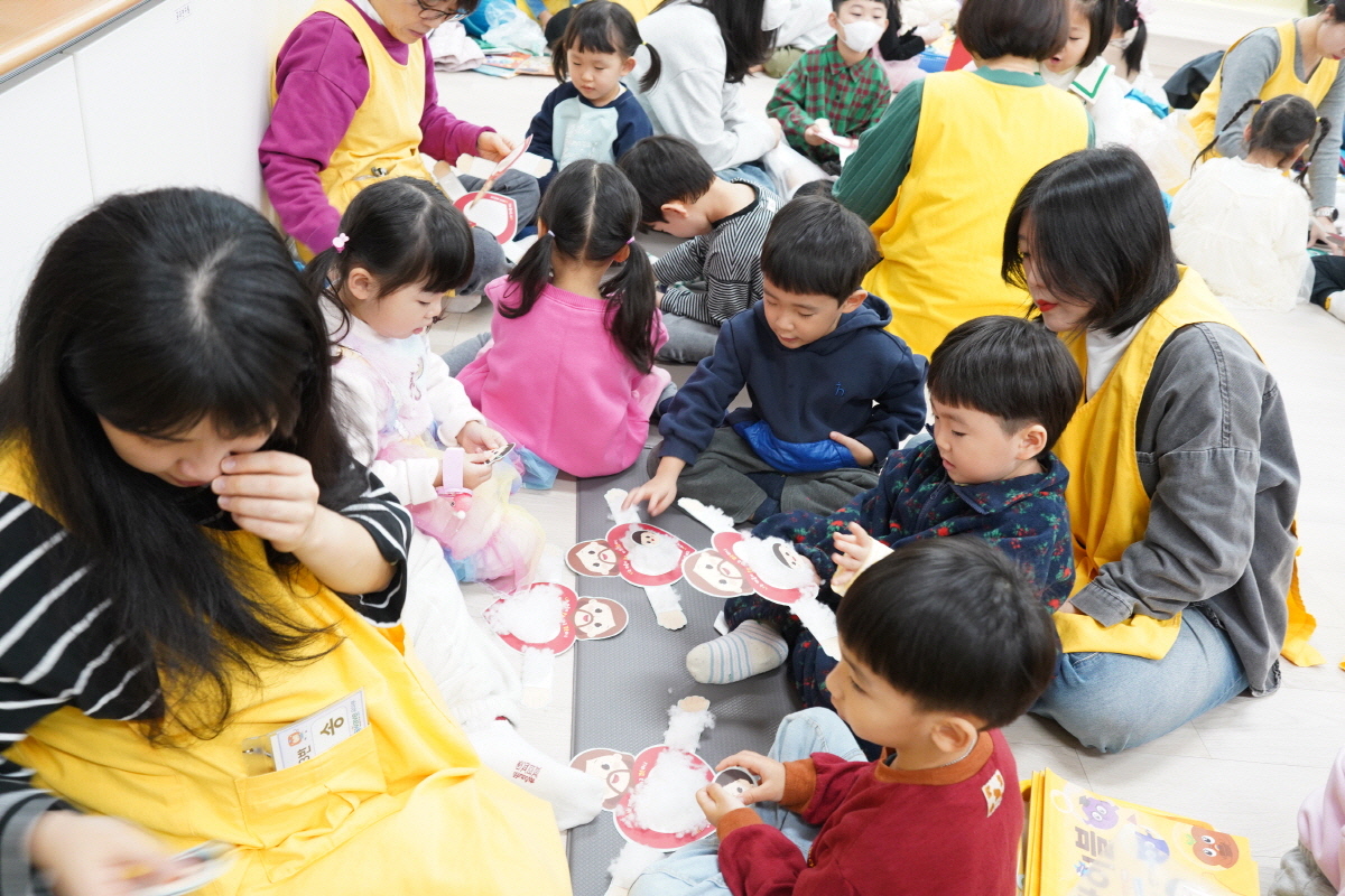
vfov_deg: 43.6
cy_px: 448
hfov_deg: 61.9
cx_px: 672
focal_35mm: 30
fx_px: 1121
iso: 2500
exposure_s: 1/30
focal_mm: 30
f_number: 6.3
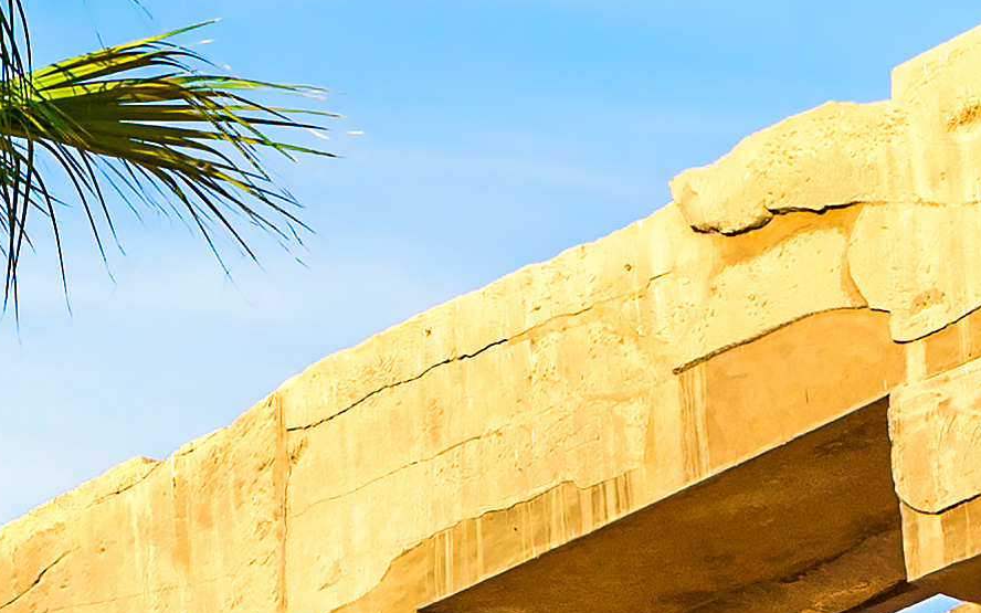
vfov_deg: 5.8
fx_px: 5909
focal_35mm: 221
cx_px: -281
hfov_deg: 9.3
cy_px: 1166
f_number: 9
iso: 160
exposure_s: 1/500
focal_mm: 32
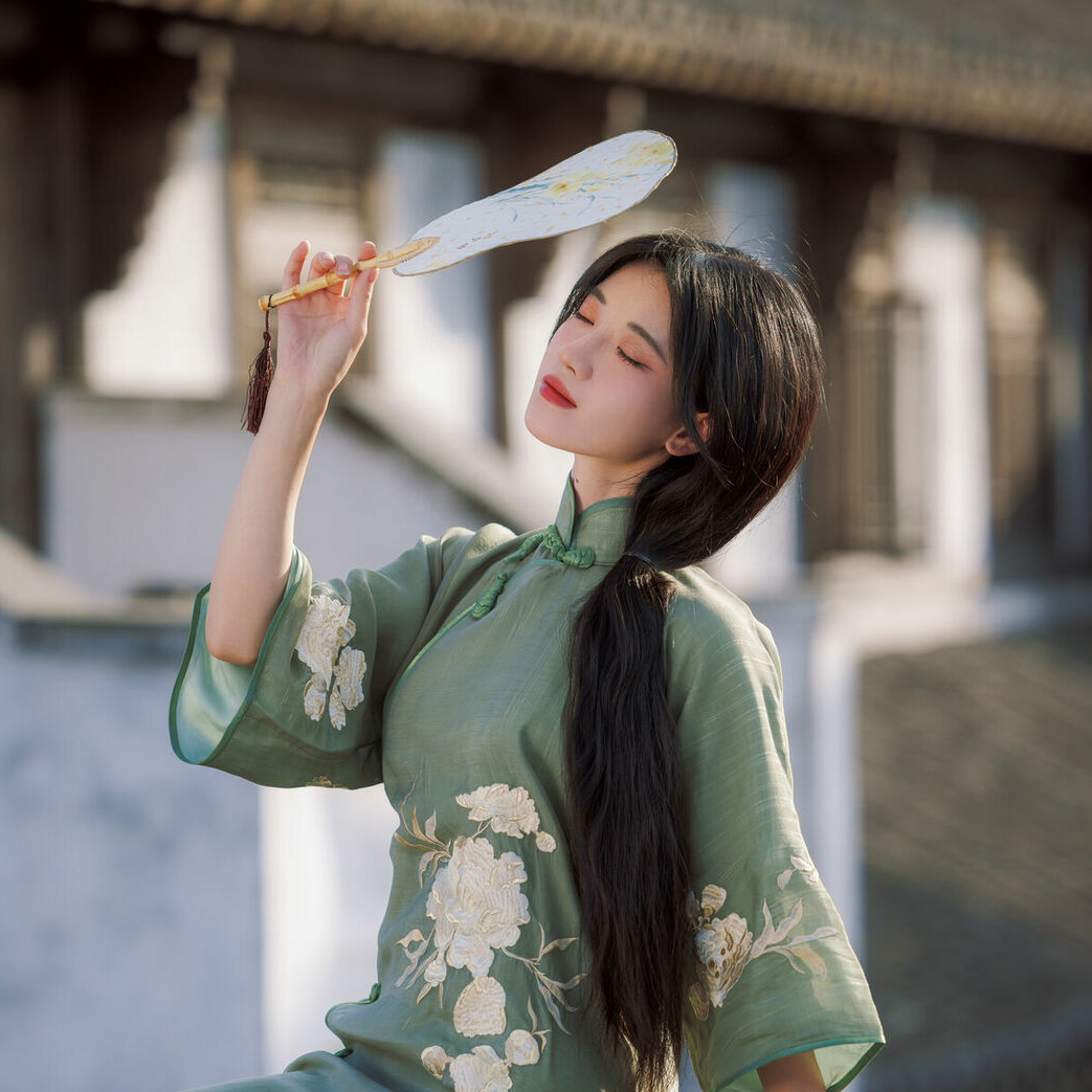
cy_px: 658
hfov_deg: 10.2
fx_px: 6139
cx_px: 547
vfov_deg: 10.2
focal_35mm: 172
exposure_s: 1/500
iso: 100
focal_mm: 135
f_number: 2.8
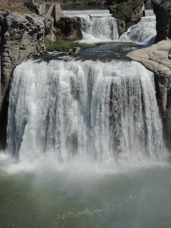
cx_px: 86
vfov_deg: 23.0
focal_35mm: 85
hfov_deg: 17.4
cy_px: 114
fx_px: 560
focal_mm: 15.1
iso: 100
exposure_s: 1/1250
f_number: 4.5
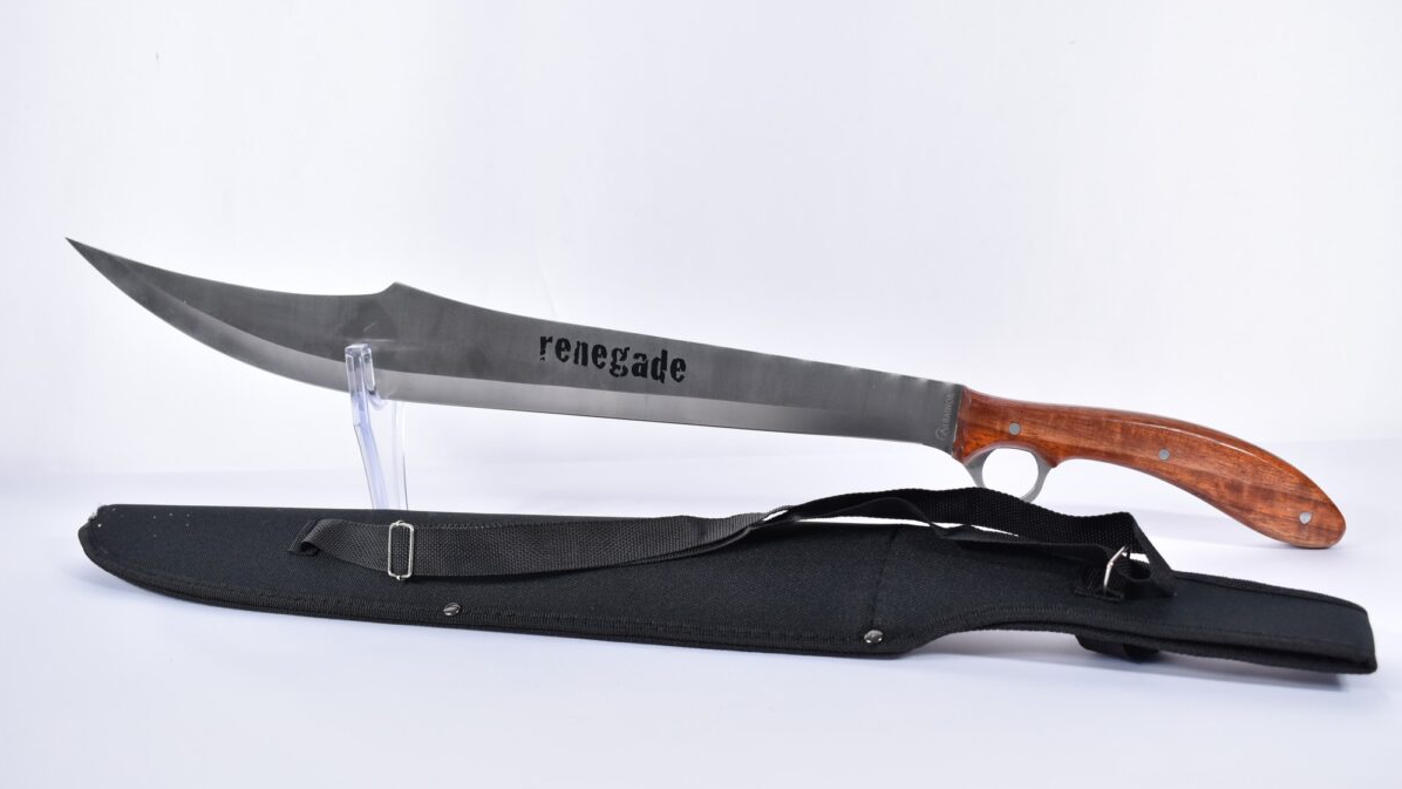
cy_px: 456
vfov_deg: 29.0
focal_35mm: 41
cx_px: 700
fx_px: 1524
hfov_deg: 49.4
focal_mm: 26
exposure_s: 1/60
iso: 640
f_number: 5
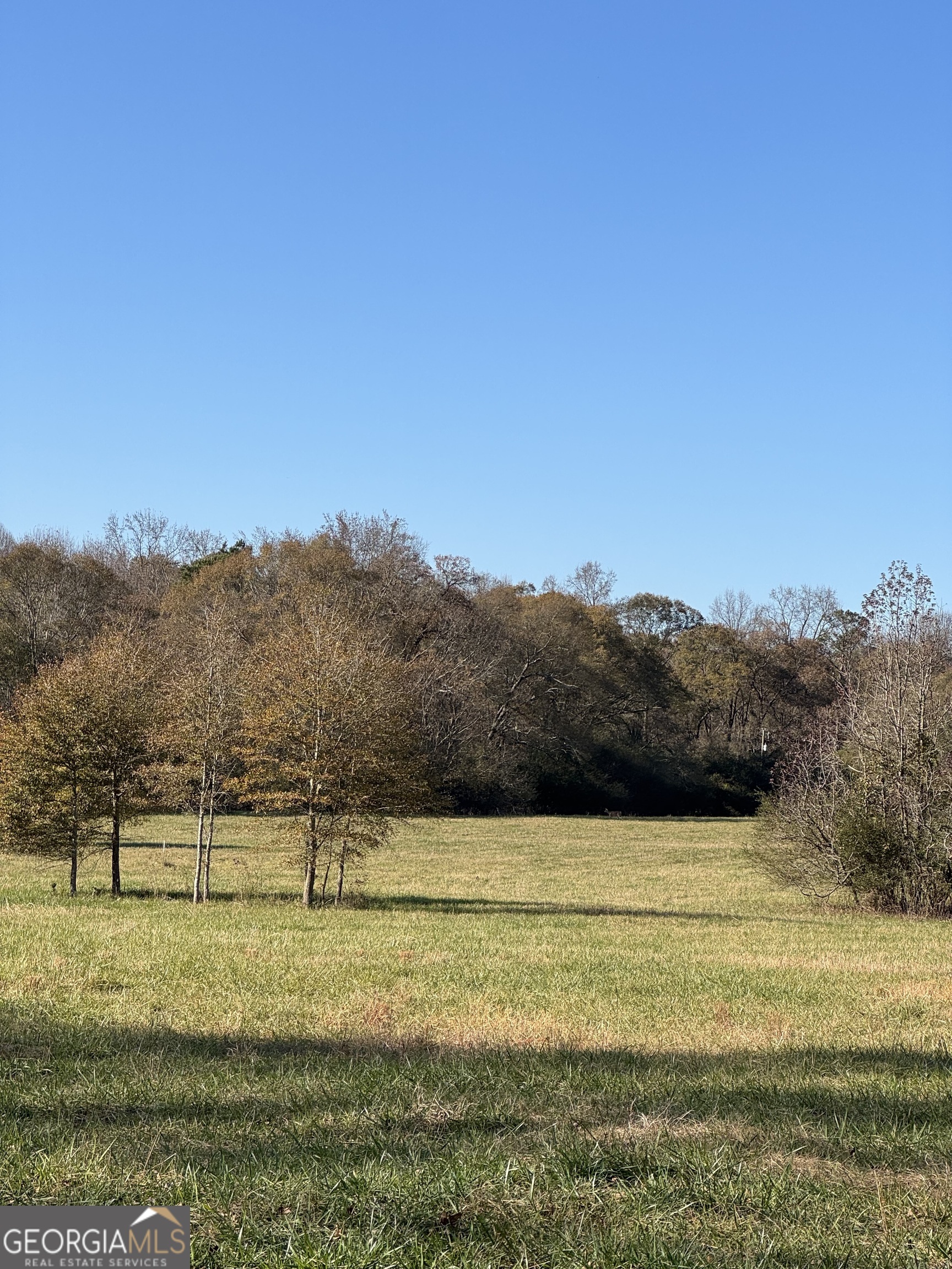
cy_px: 634
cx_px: 476
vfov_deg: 25.3
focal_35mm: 77
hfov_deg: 19.1
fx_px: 2824
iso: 25
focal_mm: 9
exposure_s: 1/723
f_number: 2.8
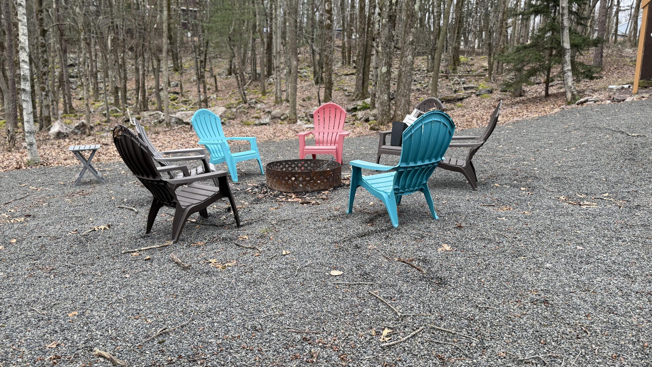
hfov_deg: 69.9
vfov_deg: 42.9
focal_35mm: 27
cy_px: 199
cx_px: 321
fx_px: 467
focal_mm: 6.76
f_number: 1.78
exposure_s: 1/121
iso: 100
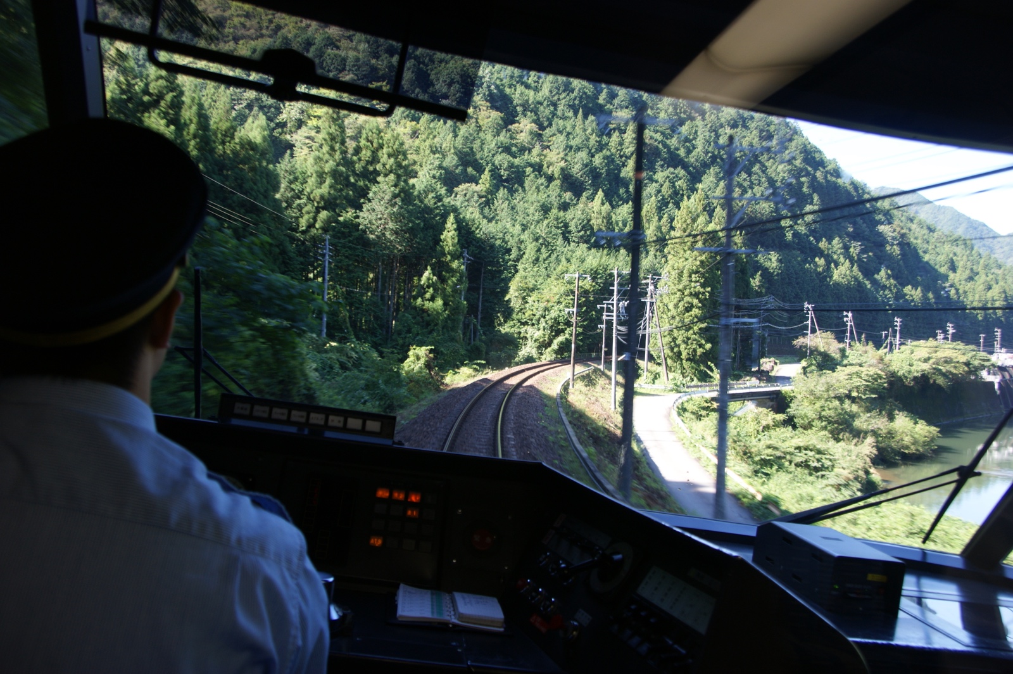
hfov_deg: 62.0
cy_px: 337
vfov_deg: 43.5
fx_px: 843
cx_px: 506
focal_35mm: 30
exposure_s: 1/40
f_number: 4.5
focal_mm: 20
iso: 100
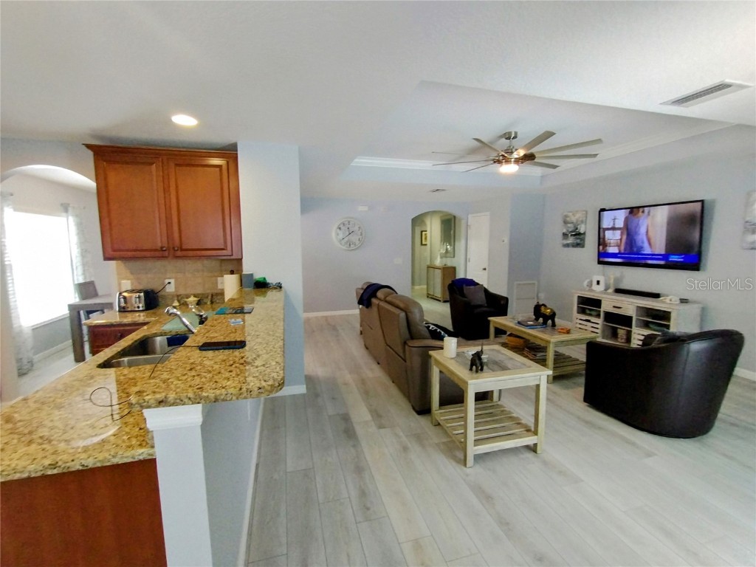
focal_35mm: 16
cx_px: 378
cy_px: 284
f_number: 2.2
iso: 157
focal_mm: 1.66
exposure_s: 1/30
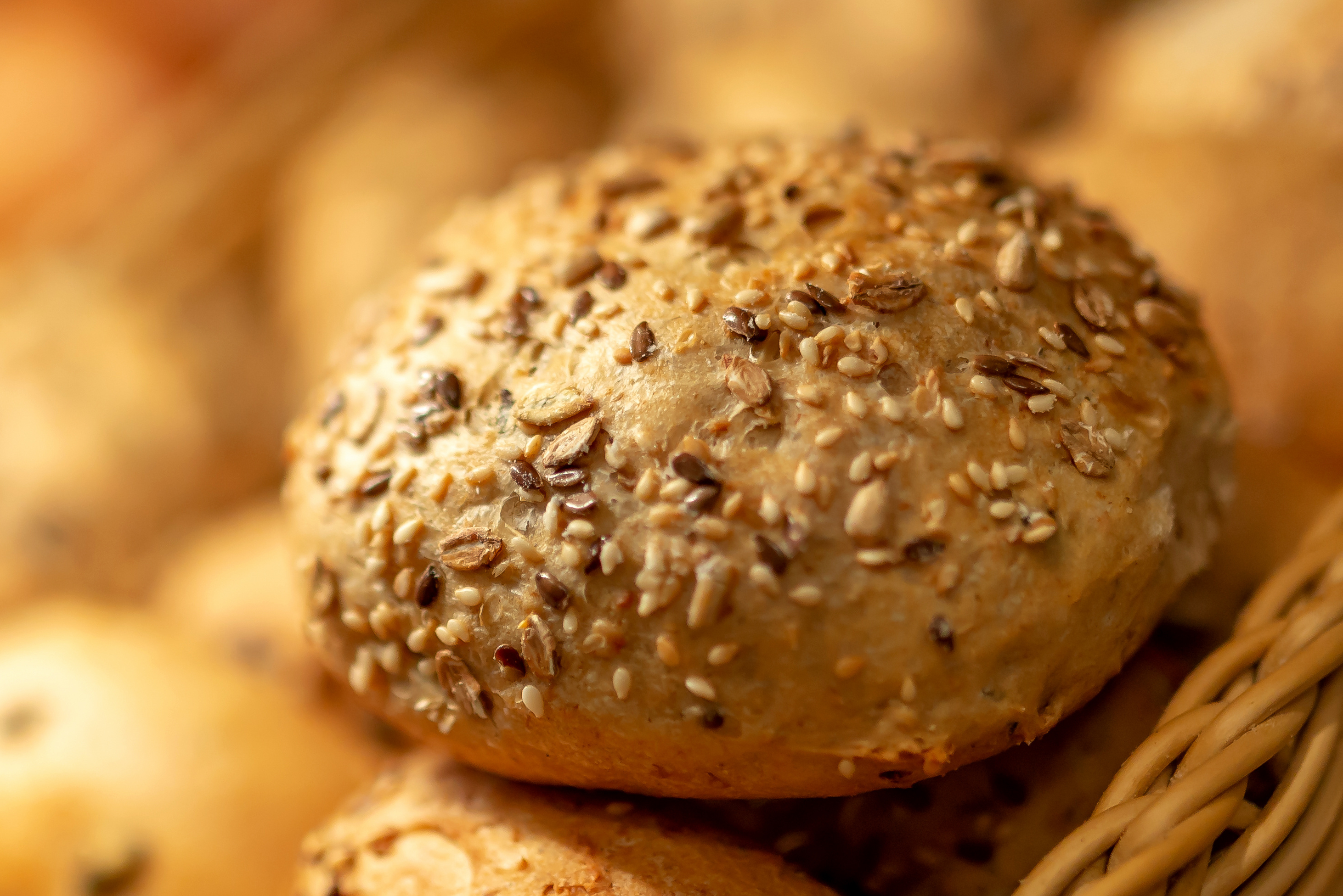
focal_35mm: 72
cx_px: 509
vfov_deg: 18.9
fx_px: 2687
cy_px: 390
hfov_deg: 28.0
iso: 640
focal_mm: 35
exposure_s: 1/1250
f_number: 1.4
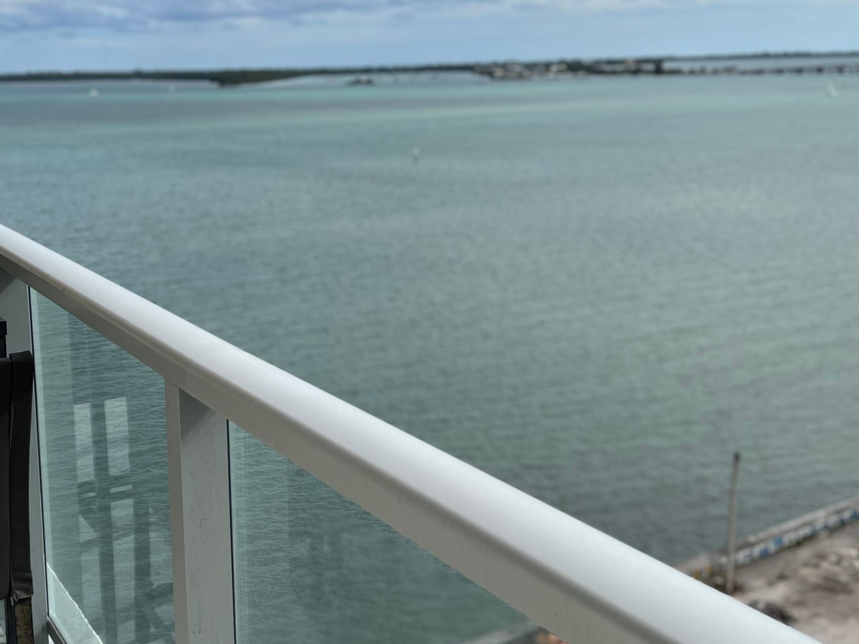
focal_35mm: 48
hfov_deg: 39.4
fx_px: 1191
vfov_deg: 30.2
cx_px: 328
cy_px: 265
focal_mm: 5.7
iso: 50
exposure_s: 1/5882
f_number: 1.5
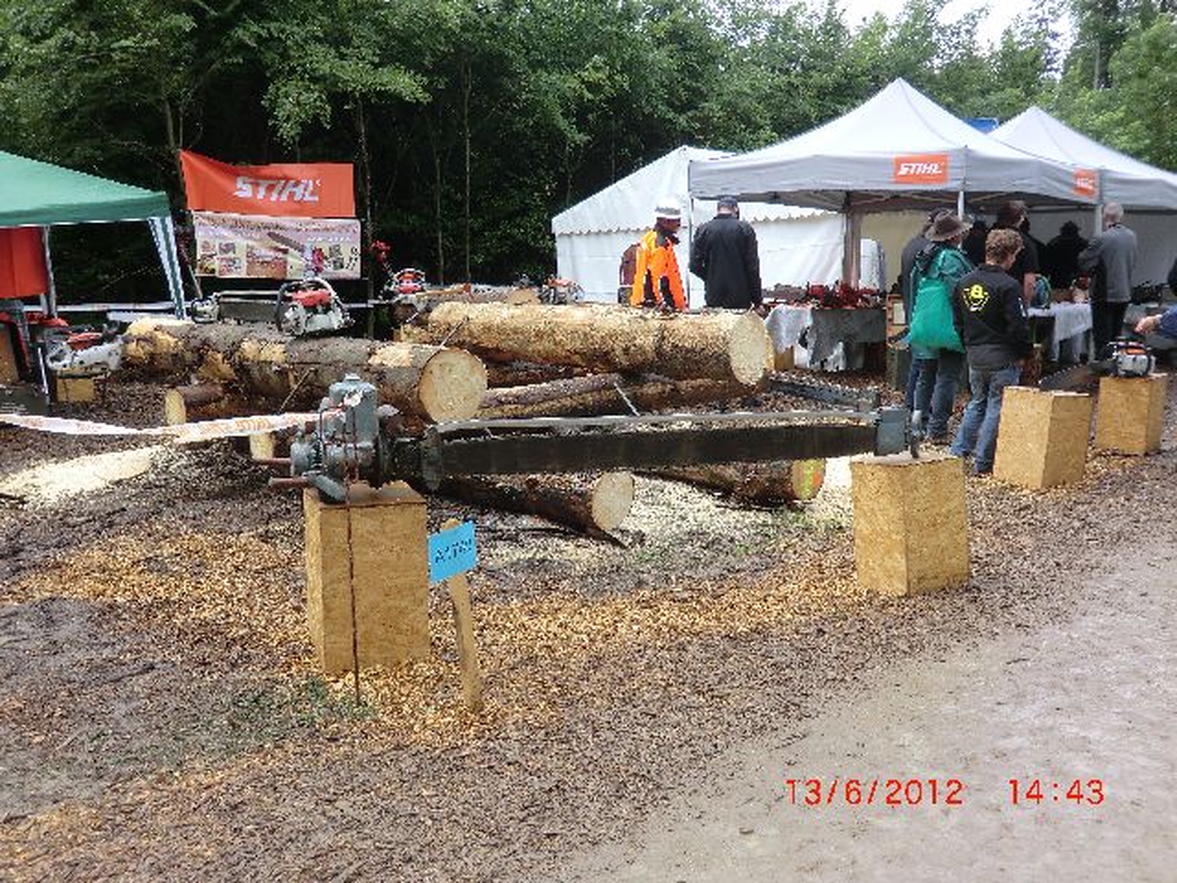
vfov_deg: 41.8
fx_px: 1156
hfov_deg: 54.0
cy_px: 442
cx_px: 588
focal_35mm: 34
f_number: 3.6
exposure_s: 1/200
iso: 64
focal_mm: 6.1
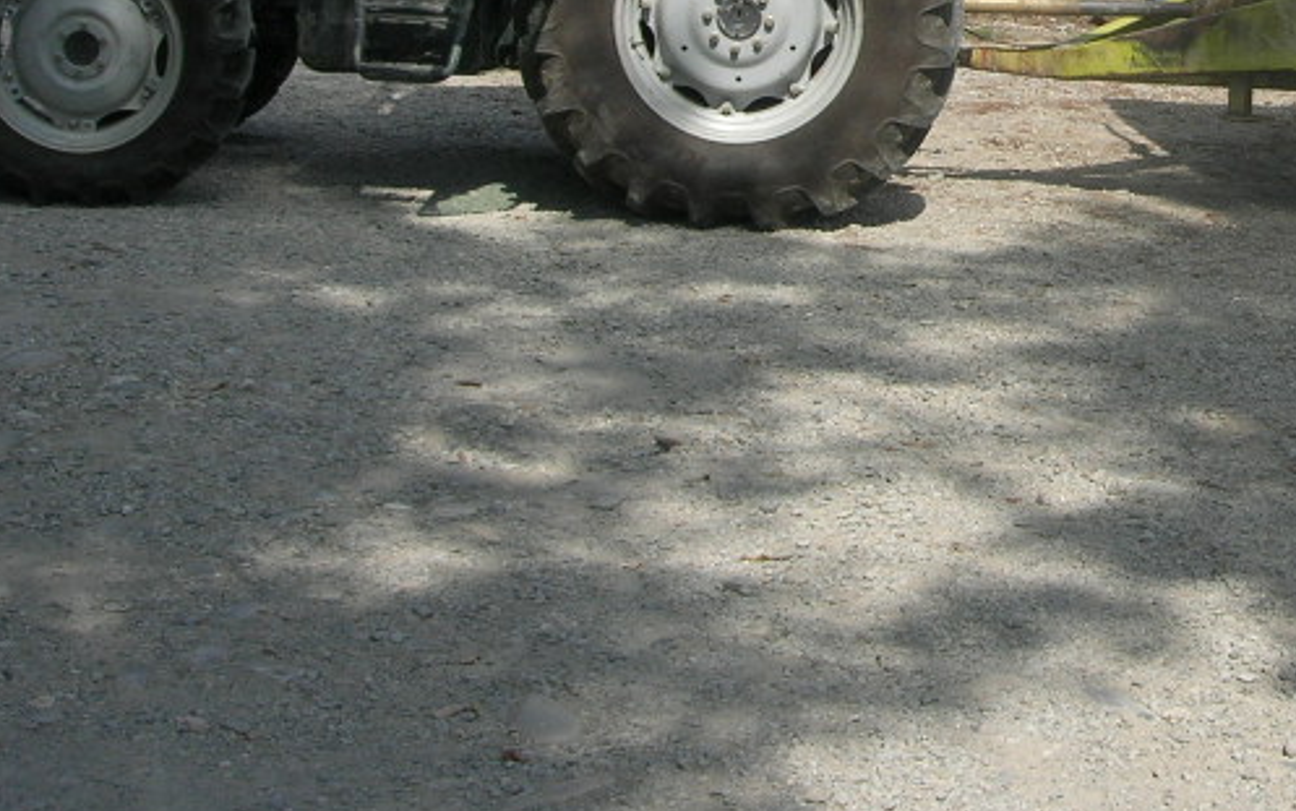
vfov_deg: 15.2
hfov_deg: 23.8
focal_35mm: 83
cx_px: 1314
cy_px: -154
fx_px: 2933
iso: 64
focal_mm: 7.8
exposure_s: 1/566
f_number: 4.8
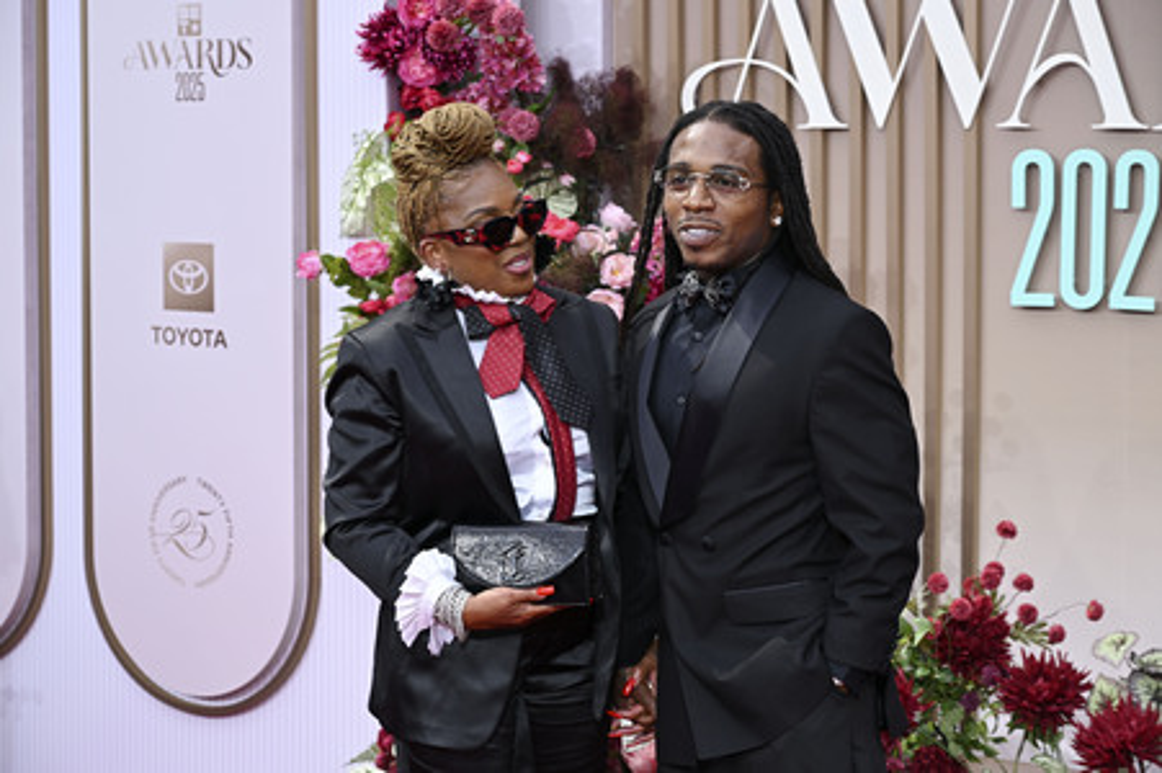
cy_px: 386
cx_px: 581
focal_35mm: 78
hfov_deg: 26.0
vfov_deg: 17.5
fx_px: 2516
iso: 200
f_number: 6.3
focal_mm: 78
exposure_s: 1/200
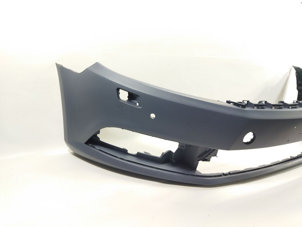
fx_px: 236
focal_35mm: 27
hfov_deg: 65.3
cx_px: 151
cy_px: 114
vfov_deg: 51.4
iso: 102
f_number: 1.79
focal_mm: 4.71
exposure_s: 1/50
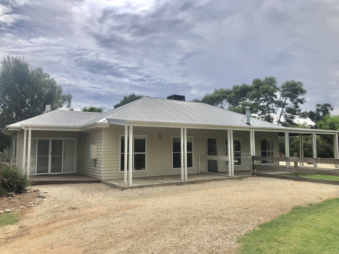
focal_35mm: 28
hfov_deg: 63.4
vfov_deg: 49.7
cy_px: 127
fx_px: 274
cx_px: 170
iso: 25
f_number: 1.8
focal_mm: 3.99
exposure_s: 1/4367
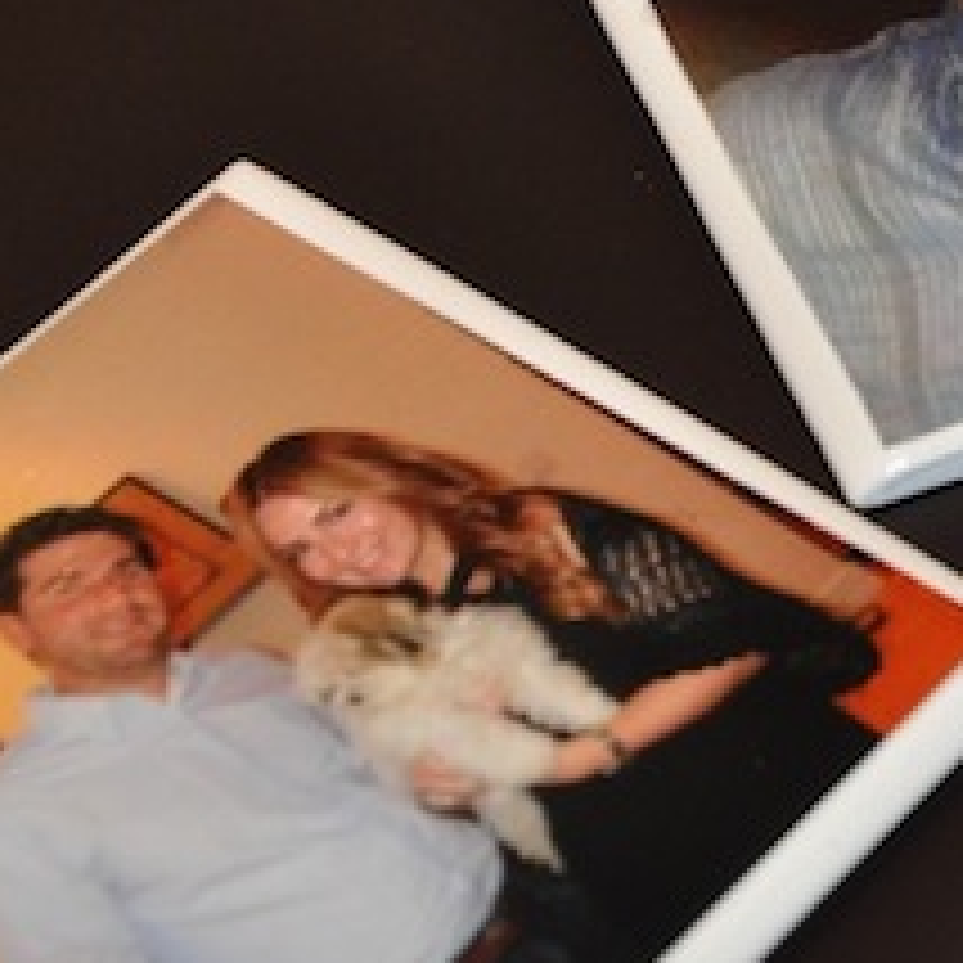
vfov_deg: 7.3
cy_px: 94
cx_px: 1156
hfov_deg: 7.2
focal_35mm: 240
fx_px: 7554
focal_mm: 62
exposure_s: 1/60
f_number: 5.3
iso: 800
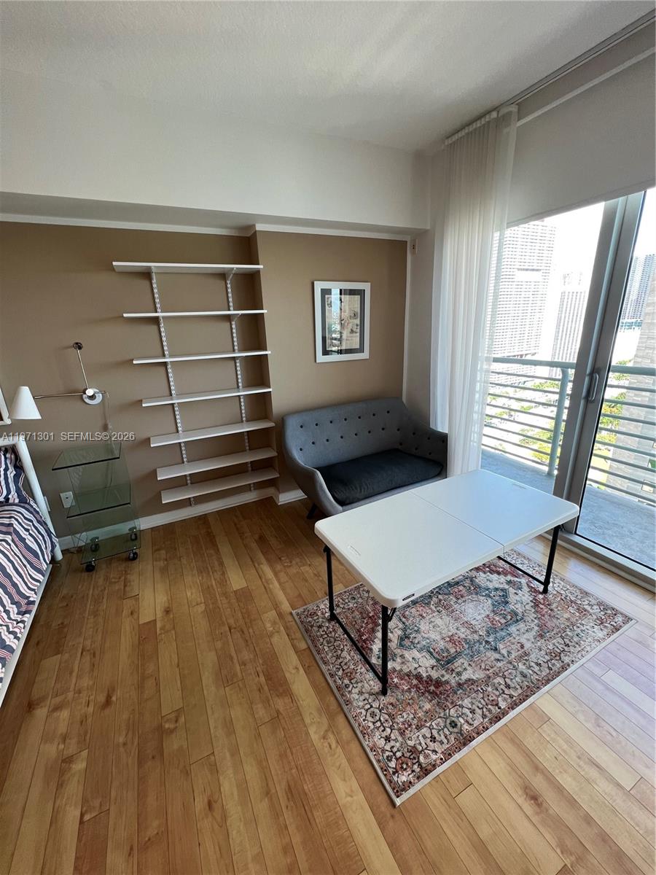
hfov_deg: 89.9
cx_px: 328
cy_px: 438
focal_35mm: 13
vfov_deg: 106.2
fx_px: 328
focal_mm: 1.57
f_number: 1.8
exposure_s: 1/120
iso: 64
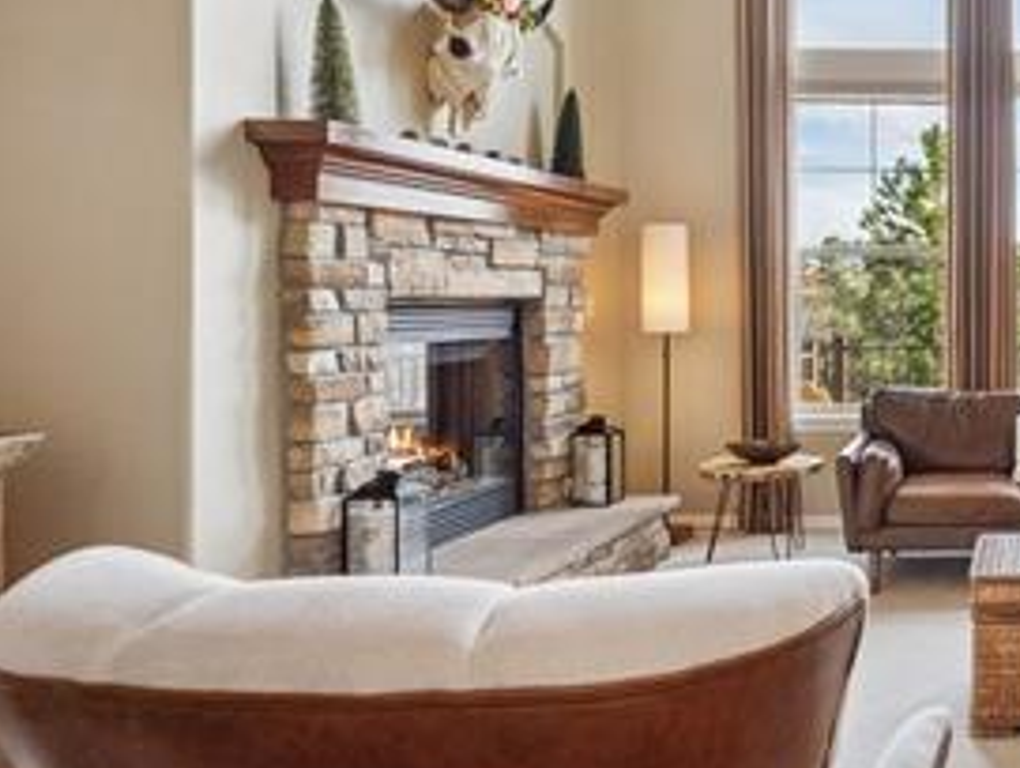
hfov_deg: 43.8
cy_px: 286
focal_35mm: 34
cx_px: 1076
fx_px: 1003
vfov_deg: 41.6
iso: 400
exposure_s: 1/160
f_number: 6.3
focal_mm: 15
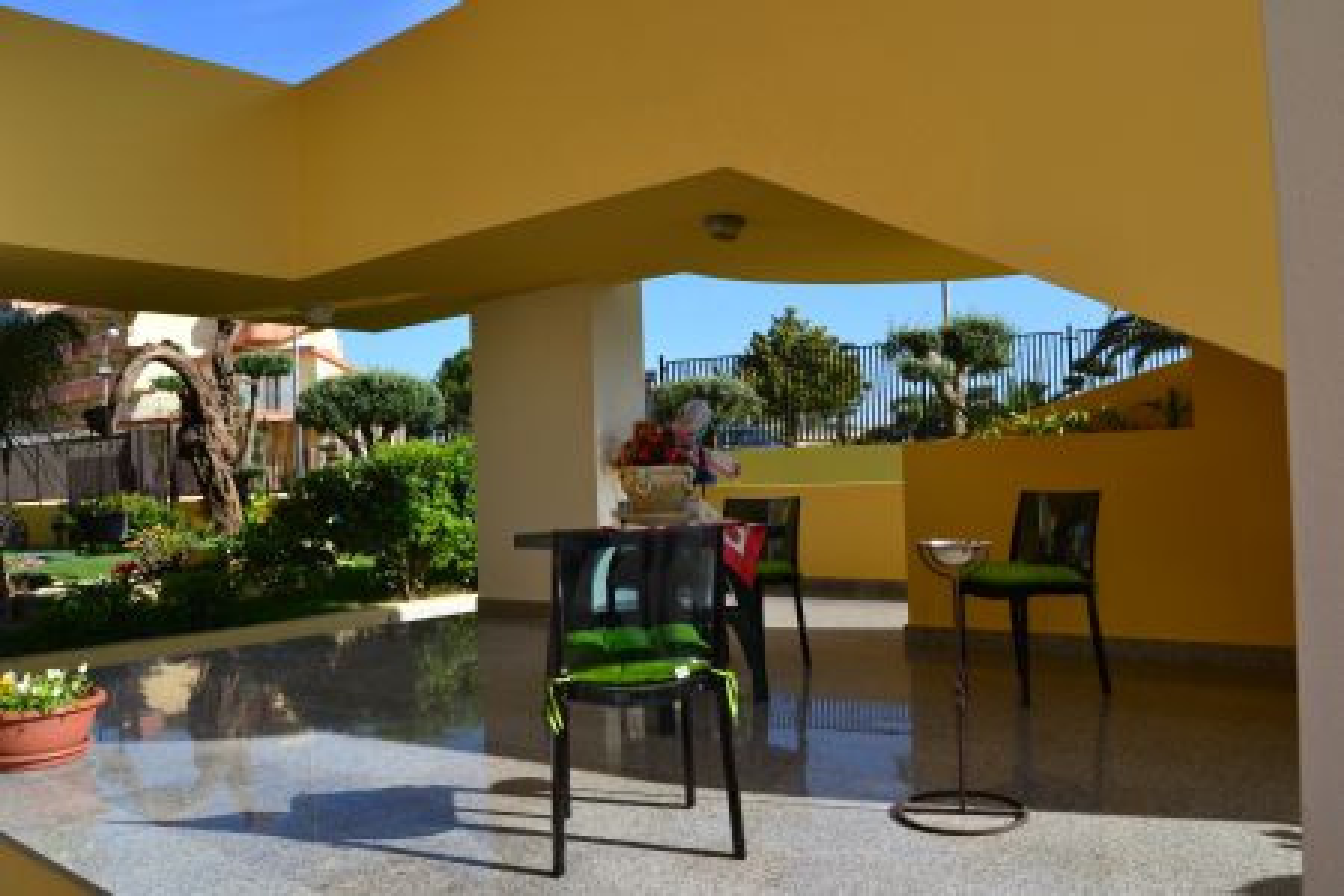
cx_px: 672
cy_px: 448
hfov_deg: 67.4
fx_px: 1008
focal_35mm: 27
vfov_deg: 47.9
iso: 400
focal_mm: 18
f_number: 11
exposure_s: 1/500
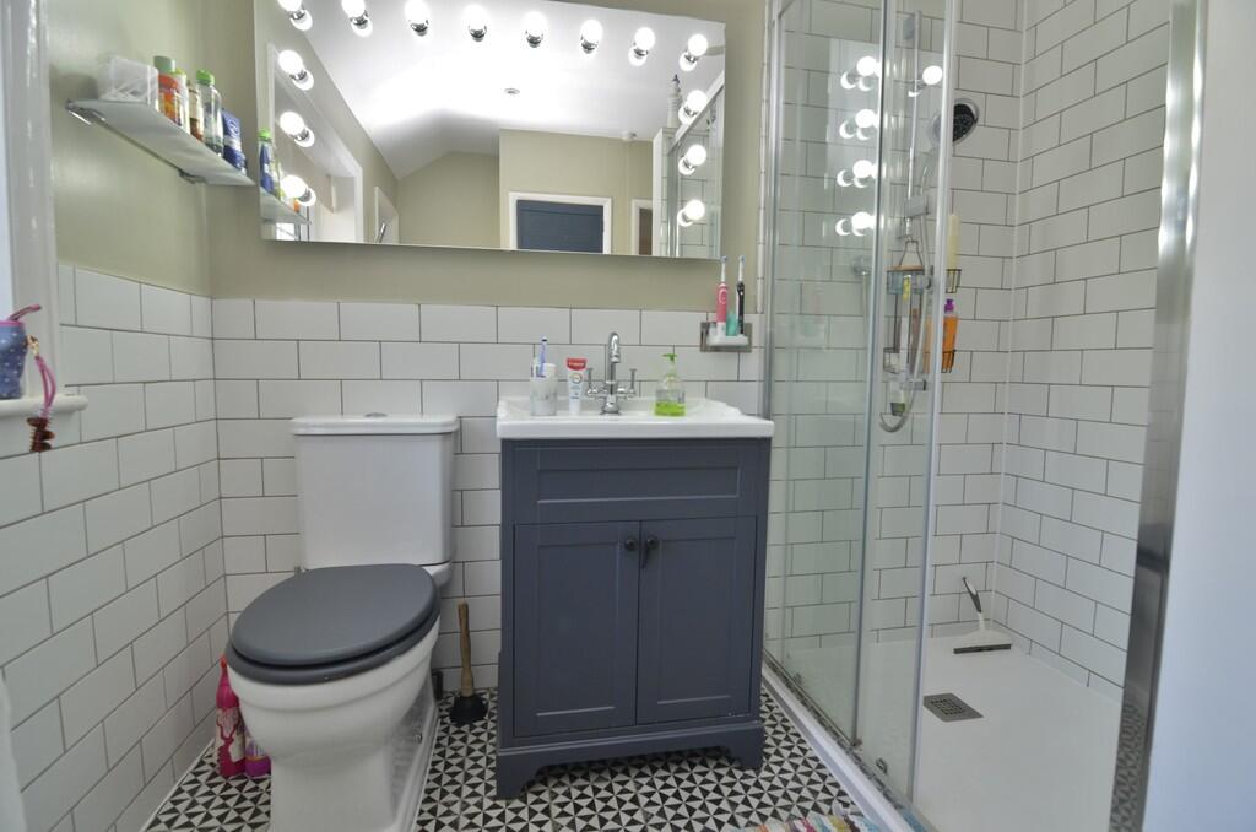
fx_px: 574
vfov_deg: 71.8
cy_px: 416
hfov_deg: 95.1
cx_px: 628
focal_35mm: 16
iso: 400
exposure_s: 1/60
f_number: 5.6
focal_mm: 11
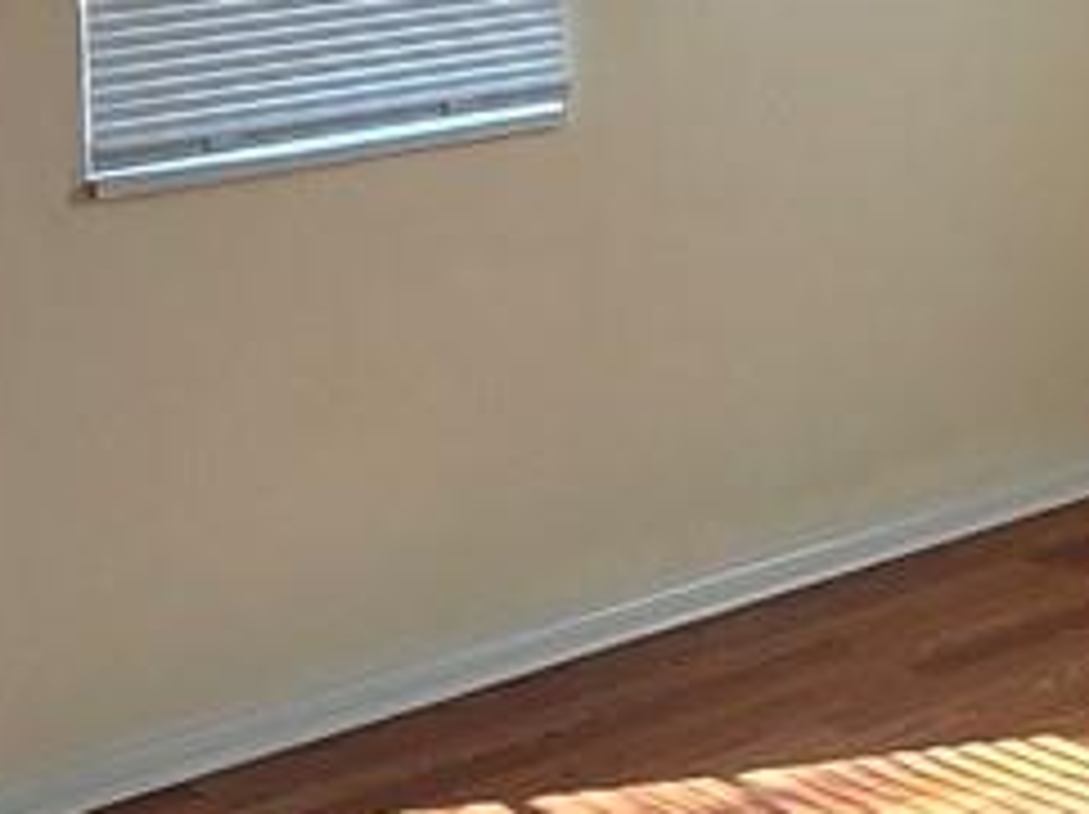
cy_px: -198
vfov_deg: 16.3
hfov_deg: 22.2
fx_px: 2703
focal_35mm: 86
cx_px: 1012
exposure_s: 1/60
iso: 160
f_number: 2.2
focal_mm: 1.7
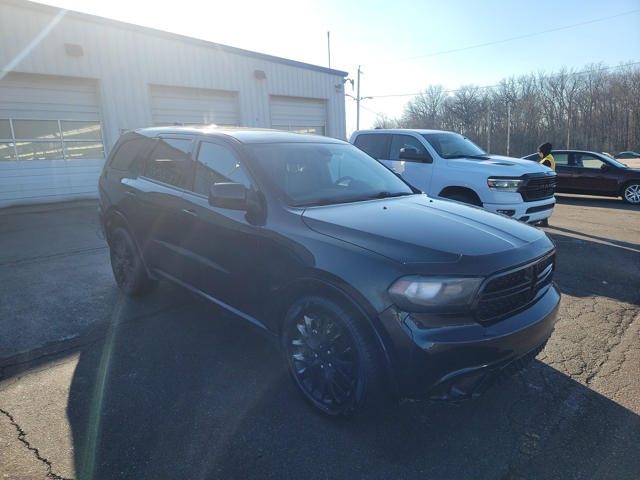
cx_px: 320
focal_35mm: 24
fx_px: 444
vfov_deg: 56.8
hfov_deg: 71.6
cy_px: 240
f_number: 1.8
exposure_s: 1/519
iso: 50
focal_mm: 6.7
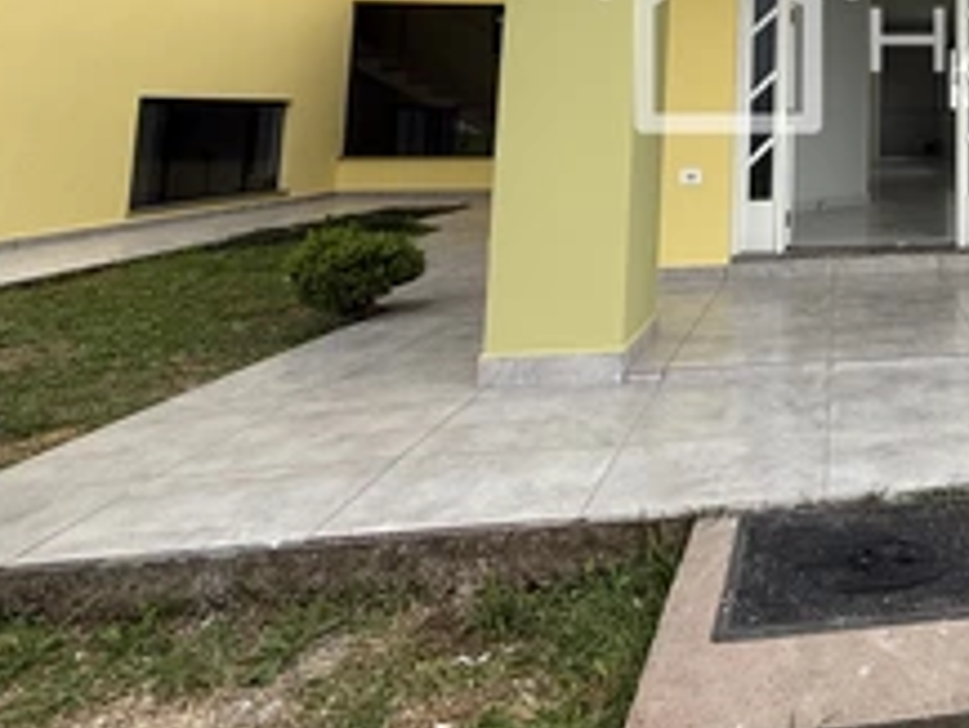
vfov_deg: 40.3
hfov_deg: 46.8
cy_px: 13
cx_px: 1005
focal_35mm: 31
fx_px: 868
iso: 50
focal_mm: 2.22
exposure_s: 1/1285
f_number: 2.2
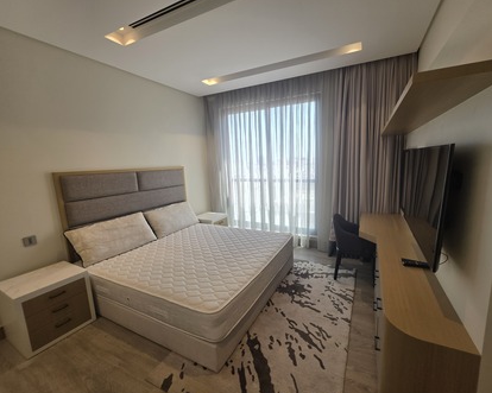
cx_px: 262
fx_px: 204
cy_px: 196
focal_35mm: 14
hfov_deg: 100.6
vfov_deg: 88.0
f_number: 1.9
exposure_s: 1/100
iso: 40
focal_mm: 2.2
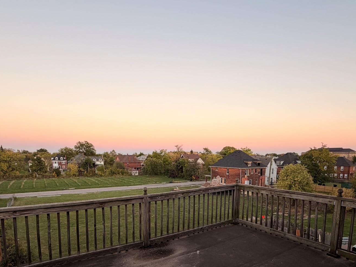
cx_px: 187
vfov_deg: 59.0
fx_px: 226
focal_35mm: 22
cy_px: 188
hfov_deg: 76.3
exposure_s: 1/121
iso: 80
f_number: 2.2
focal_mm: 2.22
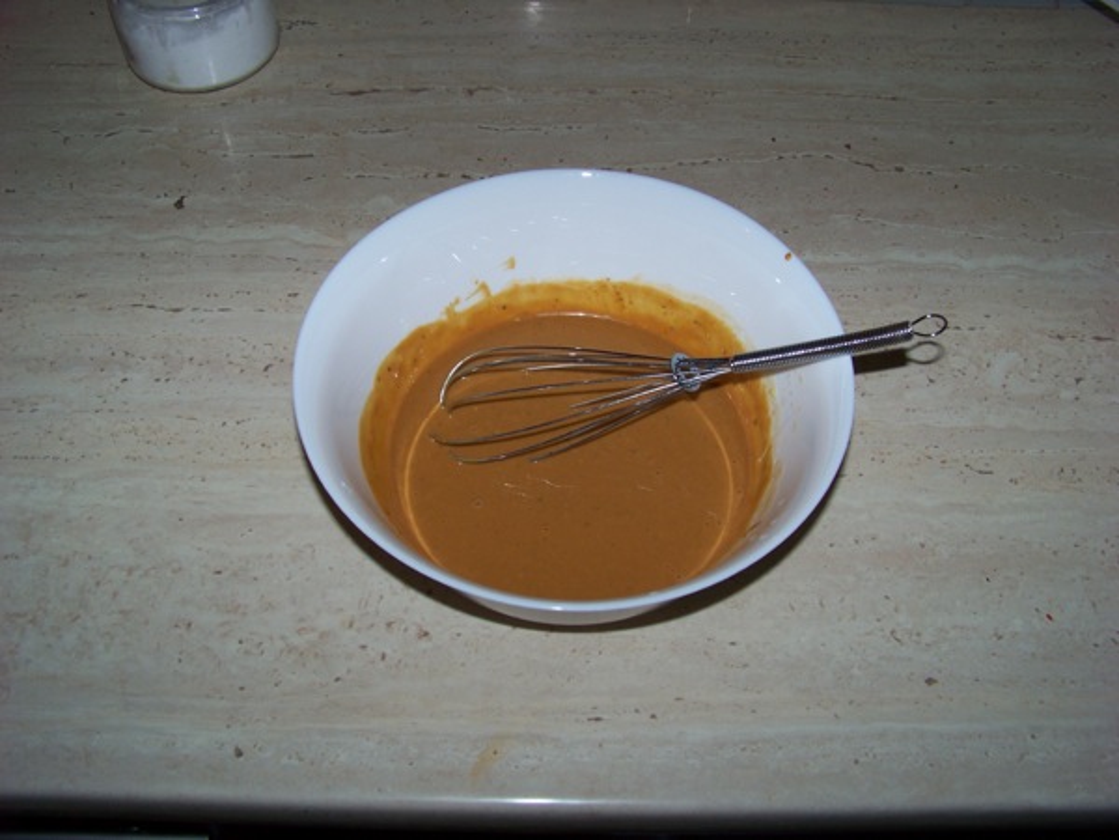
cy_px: 420
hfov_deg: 51.4
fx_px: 1164
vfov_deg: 39.7
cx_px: 560
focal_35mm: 36
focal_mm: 5.85
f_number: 5
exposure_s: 1/125
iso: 64
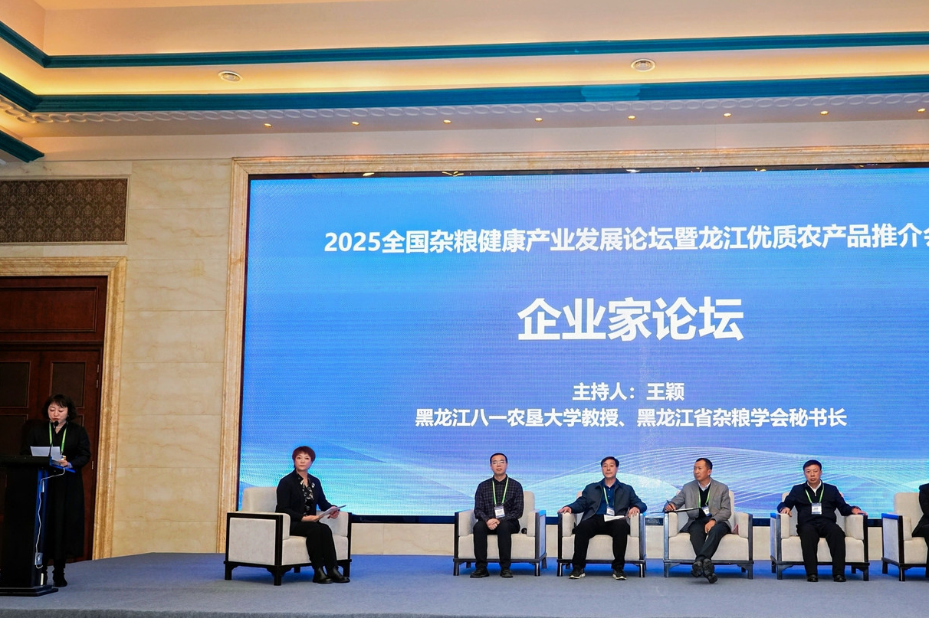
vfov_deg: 39.5
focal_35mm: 33
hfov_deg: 56.6
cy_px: 403
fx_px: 851
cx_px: 580
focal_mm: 25
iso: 1000
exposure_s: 1/160
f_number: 4.5
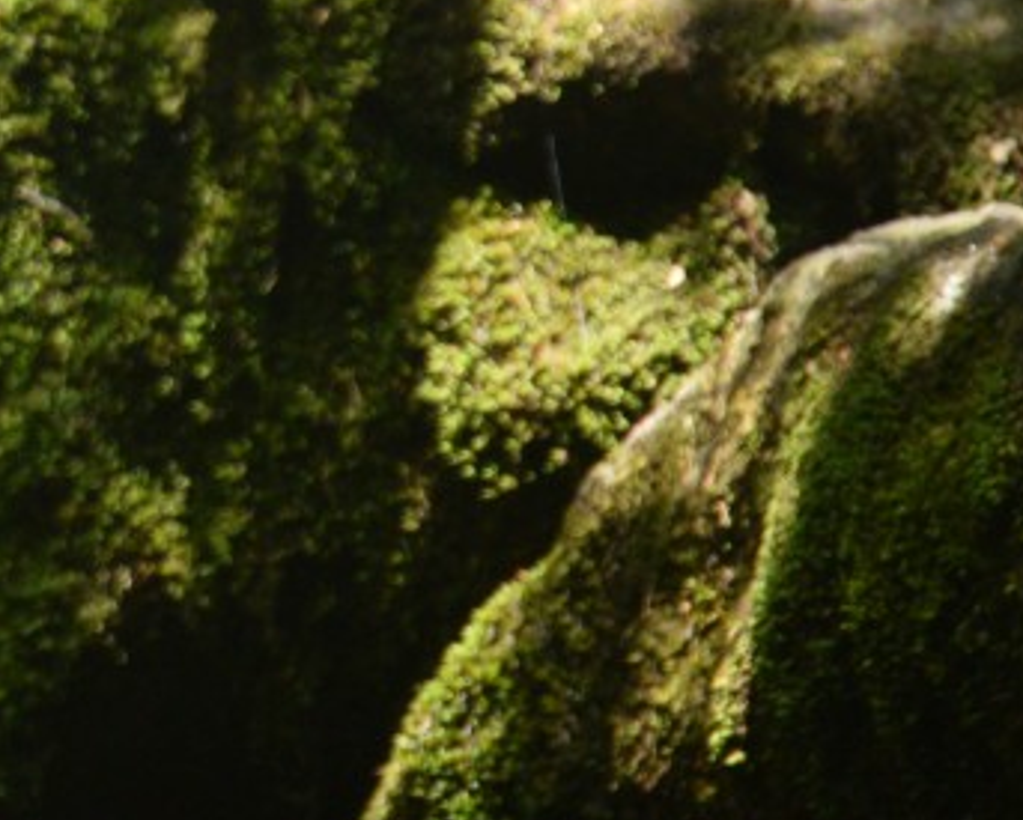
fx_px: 24832
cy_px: -15
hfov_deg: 2.4
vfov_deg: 1.9
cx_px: -543
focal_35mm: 819
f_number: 5.6
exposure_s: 1/800
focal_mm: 185
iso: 1600
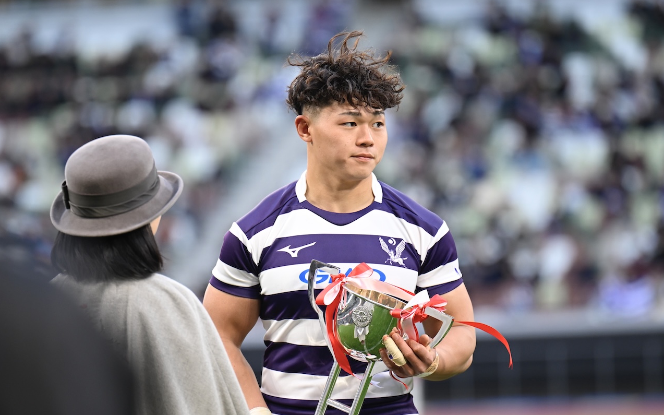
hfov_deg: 10.2
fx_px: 3709
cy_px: 217
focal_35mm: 205
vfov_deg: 6.4
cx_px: 331
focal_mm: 200
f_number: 2.8
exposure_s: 1/400
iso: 500
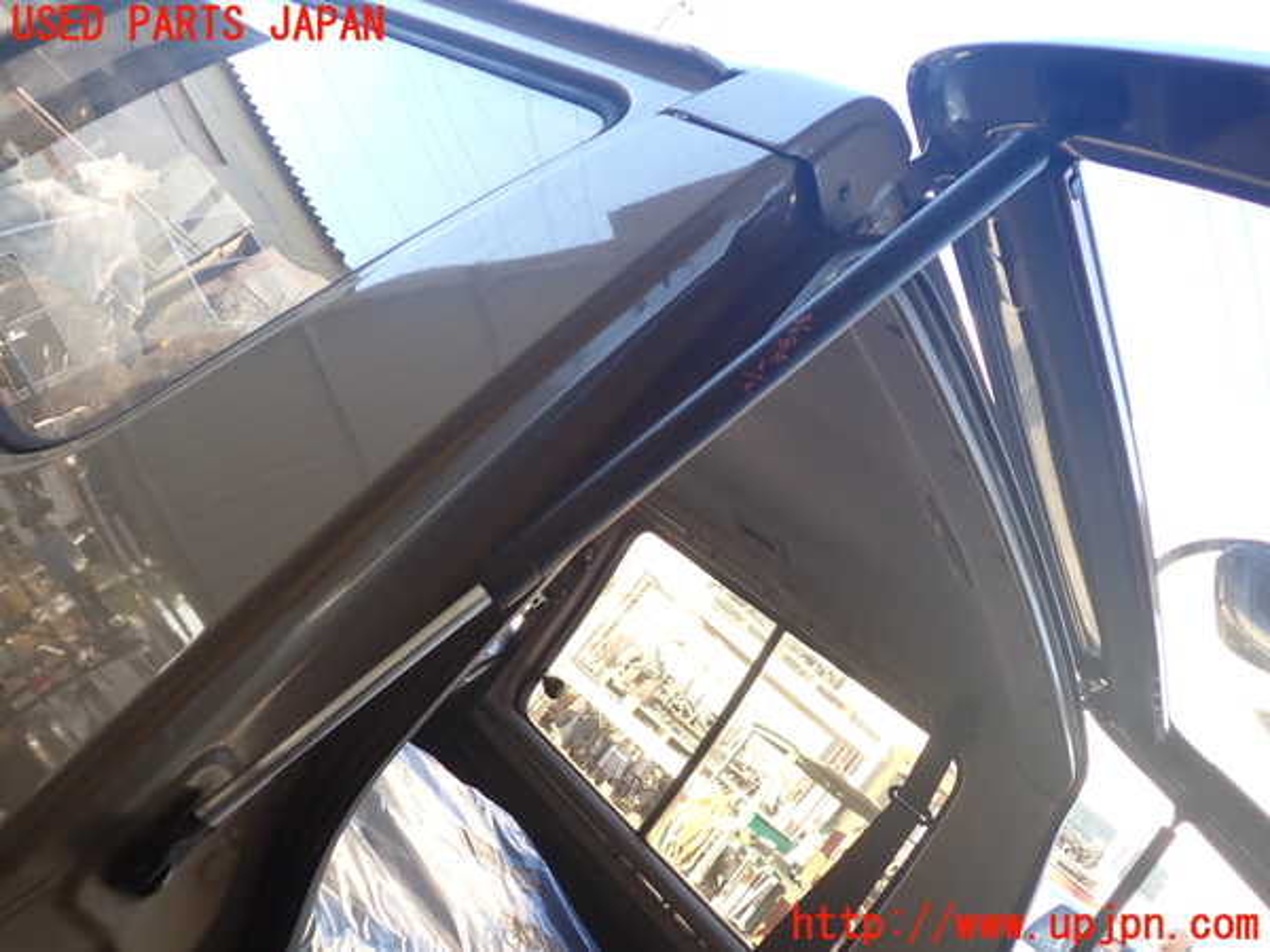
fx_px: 1101
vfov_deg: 46.8
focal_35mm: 30
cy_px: 476
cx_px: 635
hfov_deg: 60.0
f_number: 2.3
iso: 100
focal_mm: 5.4
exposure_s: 1/100
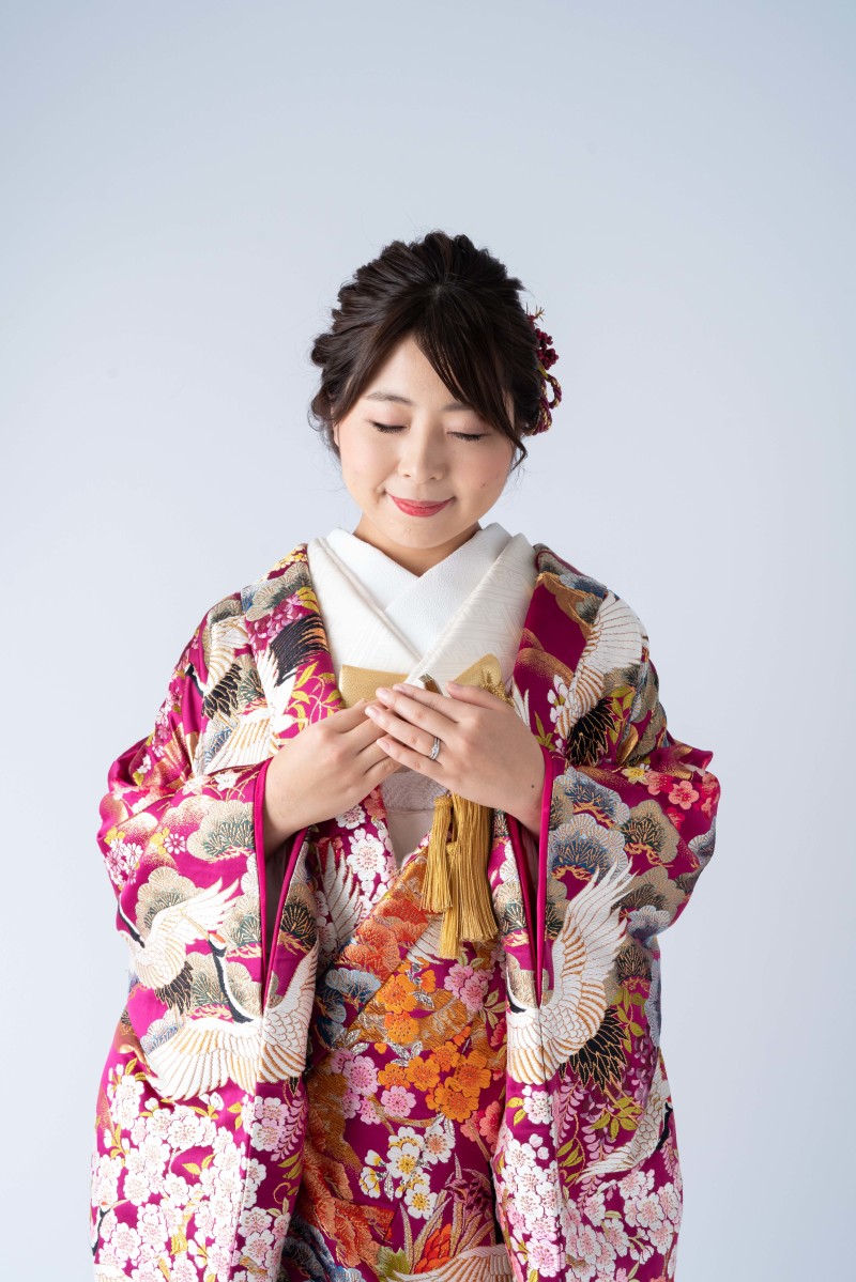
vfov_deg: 39.6
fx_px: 1782
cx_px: 428
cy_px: 641
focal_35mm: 50
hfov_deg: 27.0
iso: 1250
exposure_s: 1/50
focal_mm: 50
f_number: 8
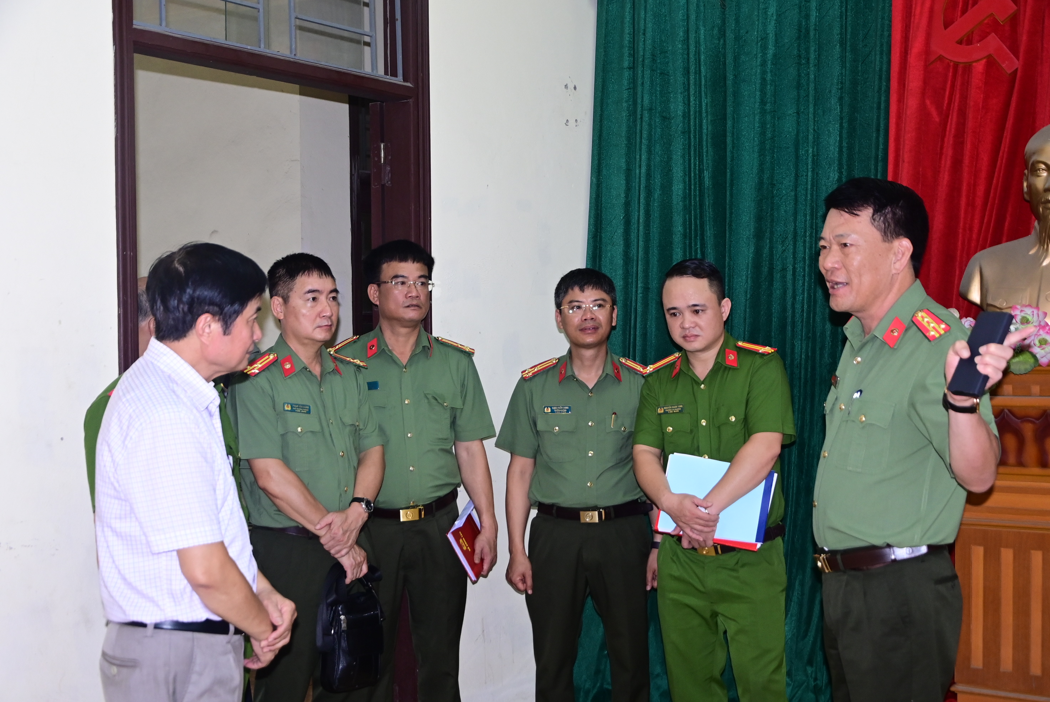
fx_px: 1401
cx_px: 525
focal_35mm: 48
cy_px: 351
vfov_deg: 28.1
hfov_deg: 41.1
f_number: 5
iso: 1250
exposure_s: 1/200
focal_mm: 32
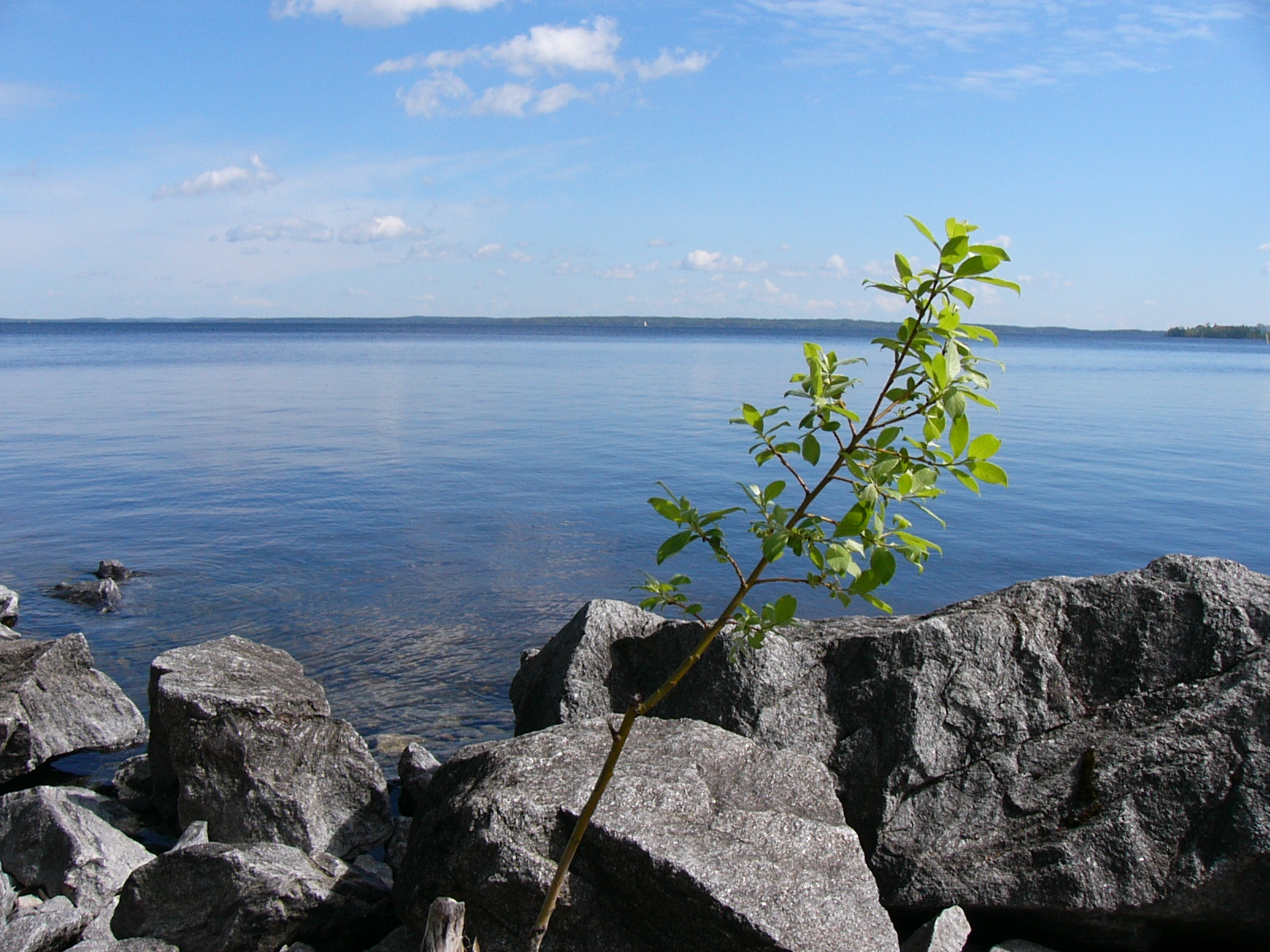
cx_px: 635
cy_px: 476
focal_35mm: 35
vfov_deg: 40.7
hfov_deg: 52.6
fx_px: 1284
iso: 50
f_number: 5.2
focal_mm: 4.6
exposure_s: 1/500
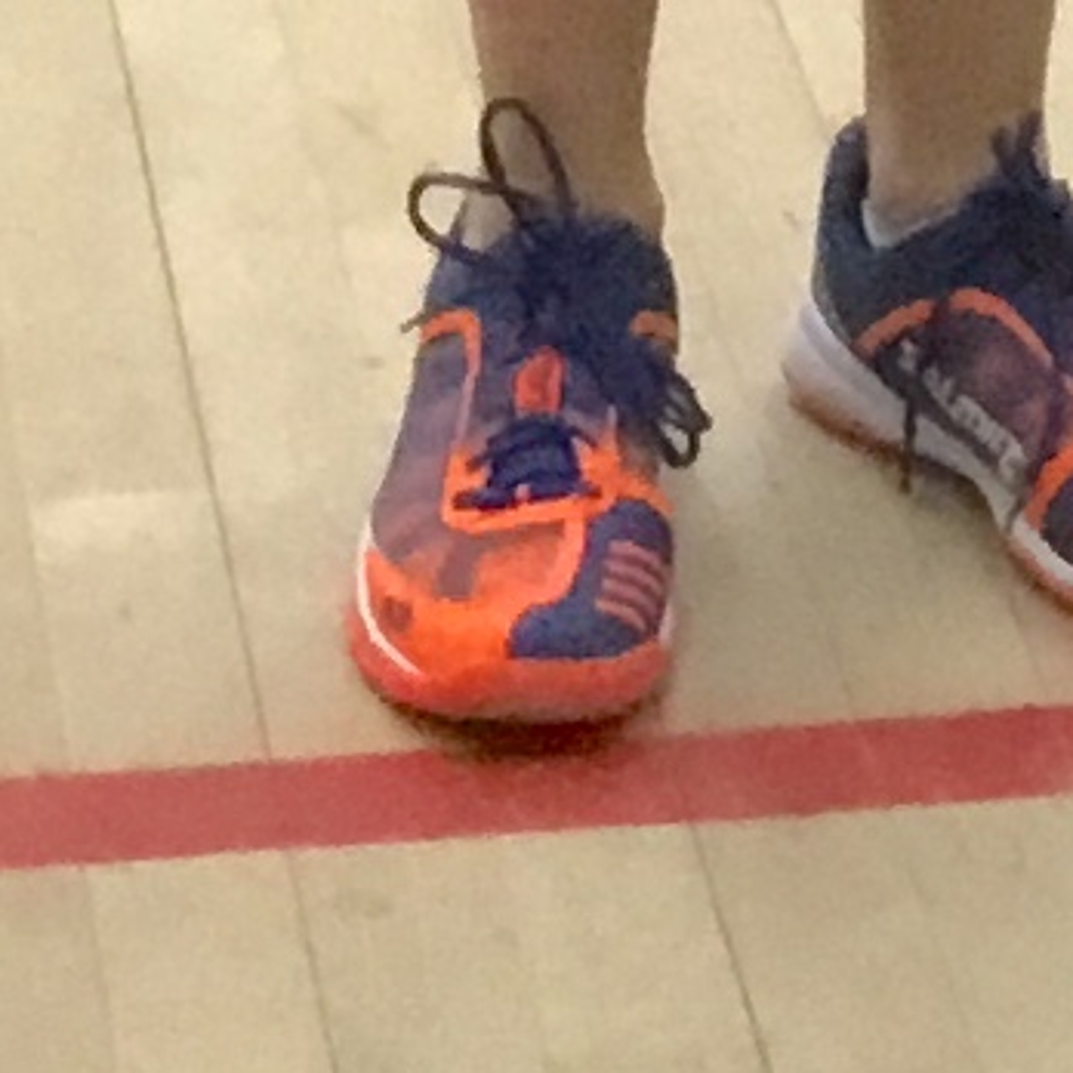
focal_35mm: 257
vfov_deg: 6.1
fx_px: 9013
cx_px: 1468
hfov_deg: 6.7
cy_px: -2639
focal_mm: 3.3
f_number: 2.4
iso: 64
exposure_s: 1/33
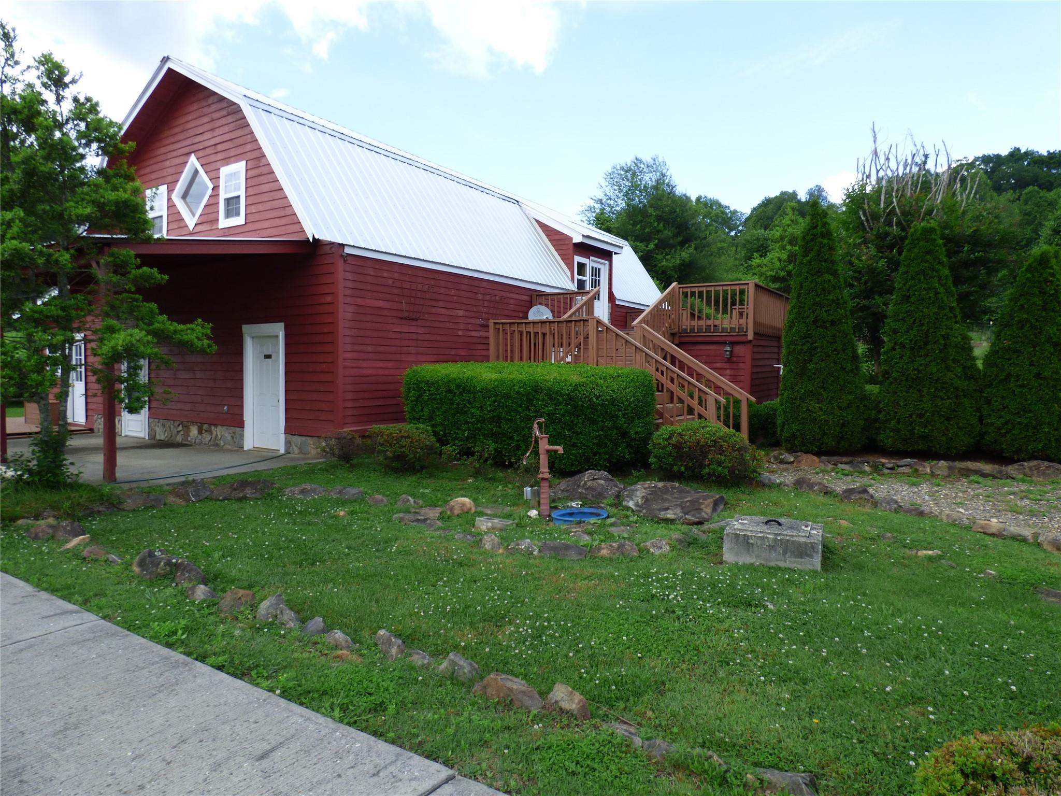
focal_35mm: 20
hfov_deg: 81.7
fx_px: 613
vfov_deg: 66.0
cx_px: 530
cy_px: 398
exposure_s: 1/500
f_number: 2.8
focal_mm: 3.58
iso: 100
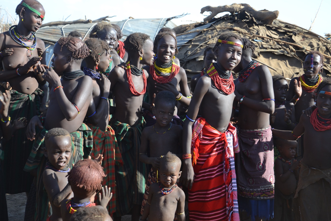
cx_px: 166
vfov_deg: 23.8
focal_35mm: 57
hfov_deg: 35.1
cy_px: 110
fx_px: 524
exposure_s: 1/125
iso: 100
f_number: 5.6
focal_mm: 38
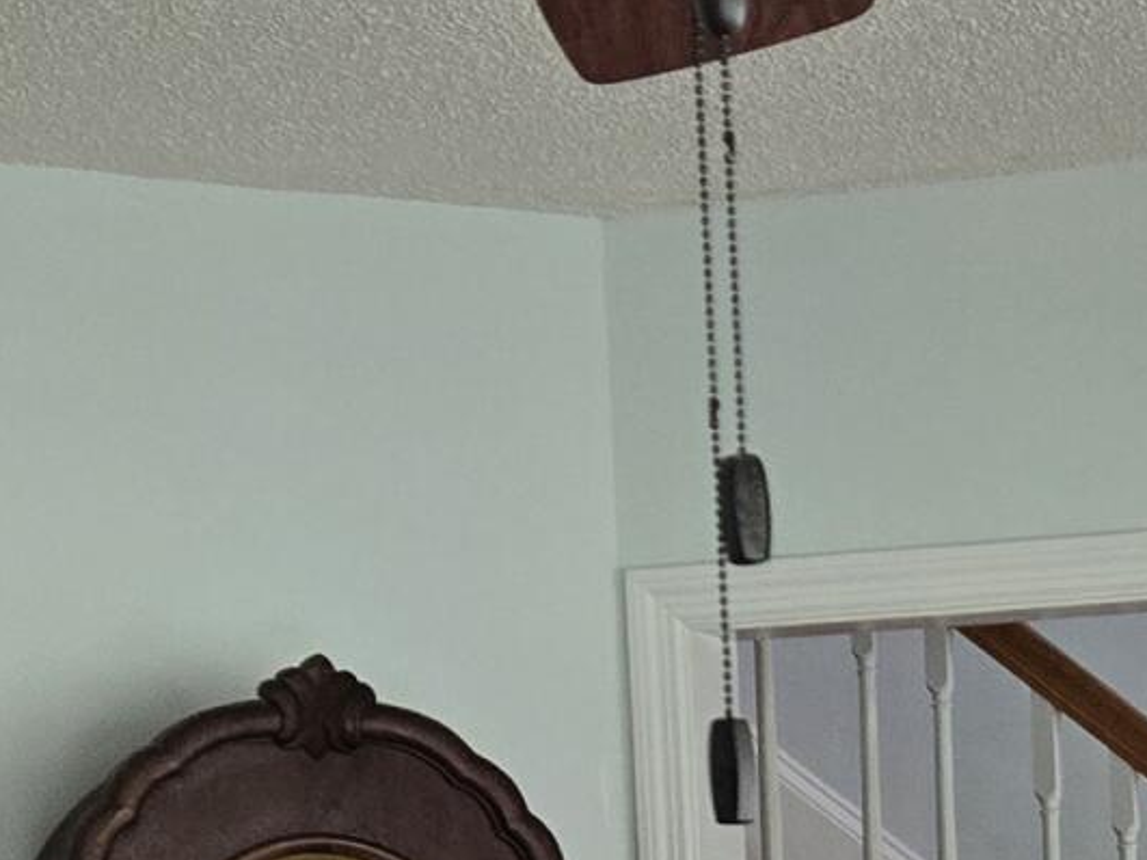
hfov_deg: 14.9
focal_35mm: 130
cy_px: 1478
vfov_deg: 10.8
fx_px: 4307
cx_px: 1160
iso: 160
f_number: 1.8
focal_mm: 5.4
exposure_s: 1/120
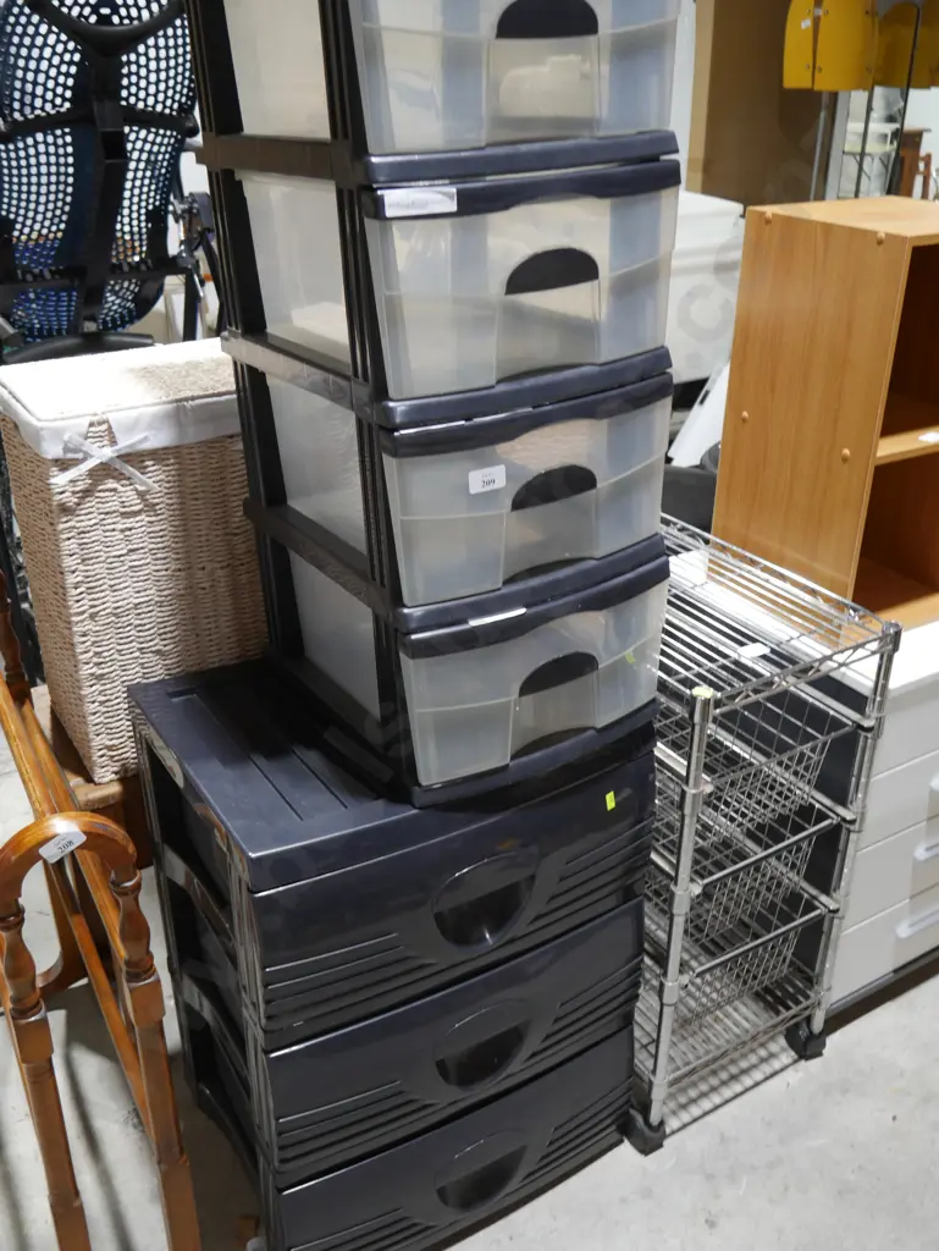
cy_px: 626
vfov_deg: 56.8
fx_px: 1156
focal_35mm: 32
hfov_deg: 44.2
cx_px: 470
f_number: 3.6
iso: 400
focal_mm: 16
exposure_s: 1/60
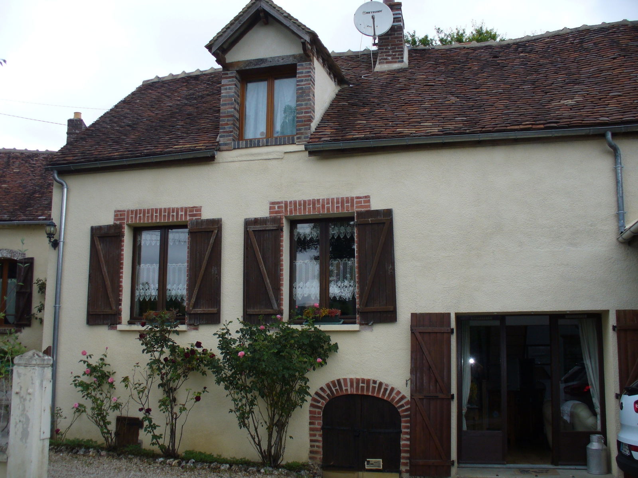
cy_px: 239
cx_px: 319
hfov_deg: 50.1
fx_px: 682
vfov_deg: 38.7
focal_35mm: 37
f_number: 2.8
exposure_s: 1/320
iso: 80
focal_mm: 6.1
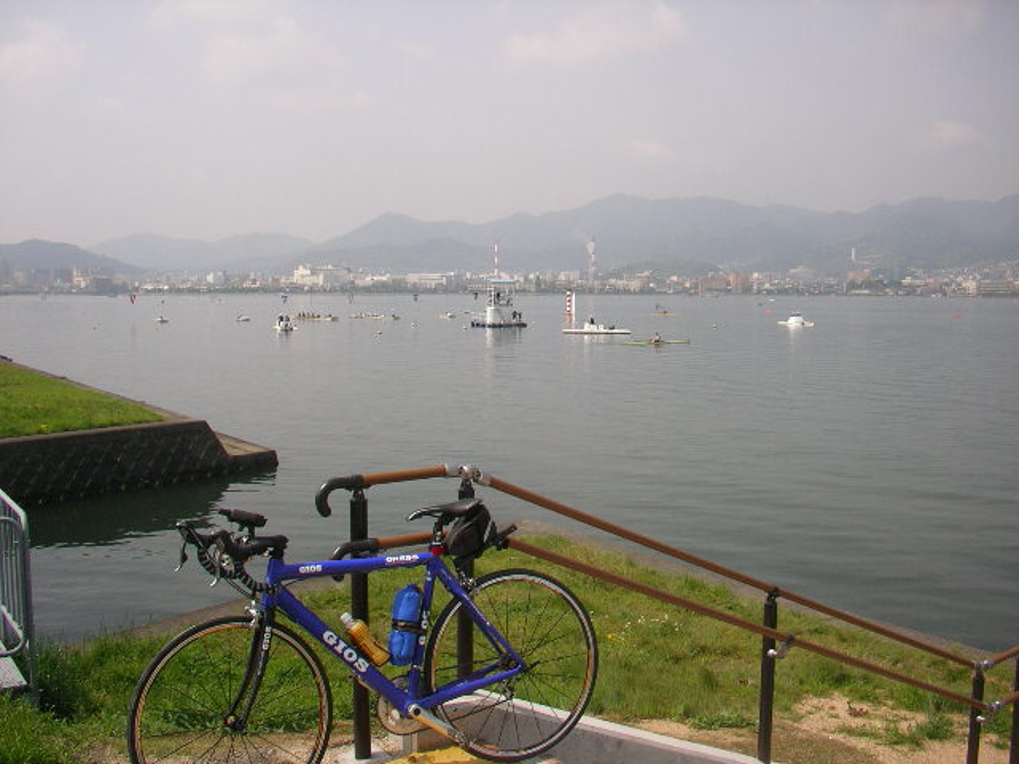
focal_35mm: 37
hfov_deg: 50.1
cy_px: 382
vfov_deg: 38.7
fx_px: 1089
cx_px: 510
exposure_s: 1/500
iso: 50
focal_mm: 5.7
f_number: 6.9
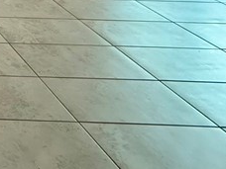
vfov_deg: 17.4
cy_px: -160
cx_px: -219
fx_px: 411
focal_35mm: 63
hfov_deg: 19.2
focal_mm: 2.22
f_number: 2.2
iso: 250
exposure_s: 1/60
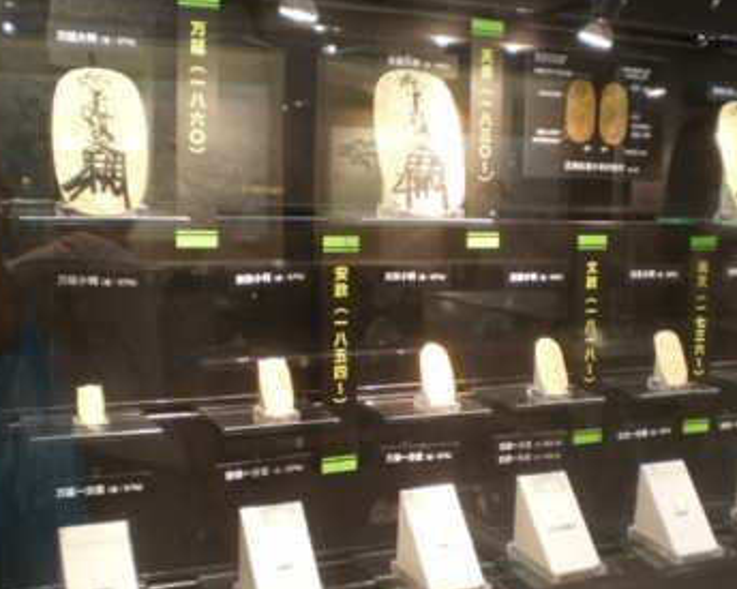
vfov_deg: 32.7
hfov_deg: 40.1
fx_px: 1003
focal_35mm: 46
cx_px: 450
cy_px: 306
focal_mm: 6.3
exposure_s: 1/6
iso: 125
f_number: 3.1
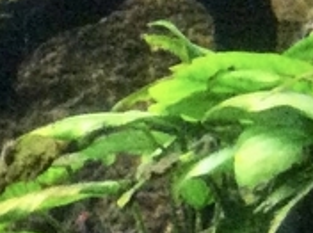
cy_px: 468
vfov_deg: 6.7
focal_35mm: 214
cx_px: -694
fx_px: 1930
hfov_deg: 7.8
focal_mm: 3.3
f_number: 2.4
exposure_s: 1/24
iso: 250
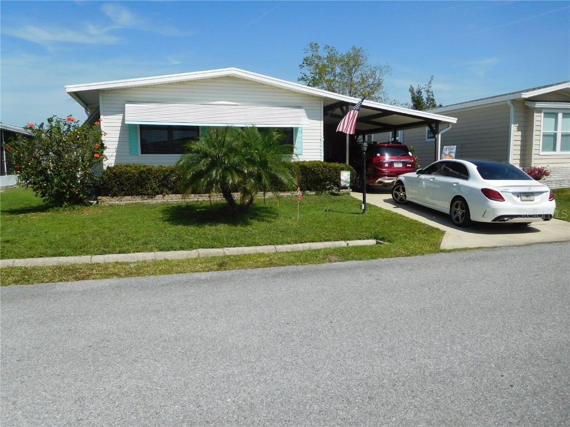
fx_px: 412
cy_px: 214
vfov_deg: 54.9
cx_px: 285
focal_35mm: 25
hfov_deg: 69.4
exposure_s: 1/640
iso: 125
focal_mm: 4.5
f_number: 6.8
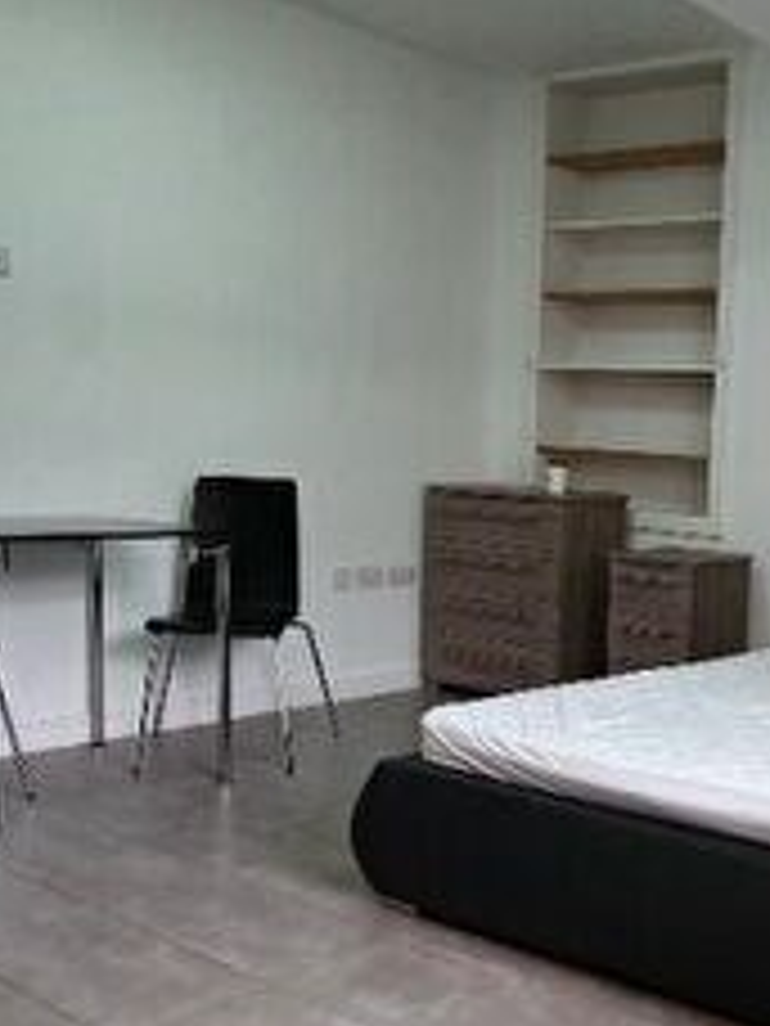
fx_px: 1186
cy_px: 596
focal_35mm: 40
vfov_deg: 46.6
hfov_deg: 33.1
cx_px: 761
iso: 125
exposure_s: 1/50
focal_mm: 1.8
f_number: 2.2
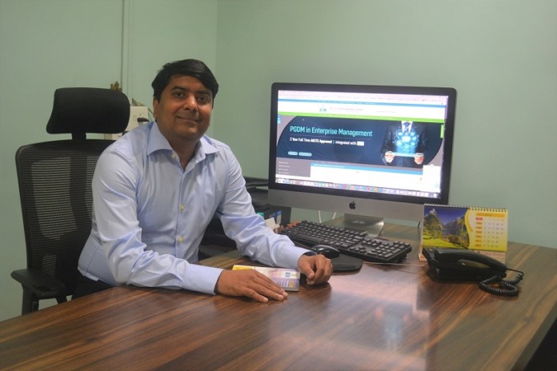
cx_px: 278
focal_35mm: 39
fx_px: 603
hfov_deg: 49.6
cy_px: 186
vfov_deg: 34.2
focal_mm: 26
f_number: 4.2
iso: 400
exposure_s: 1/25
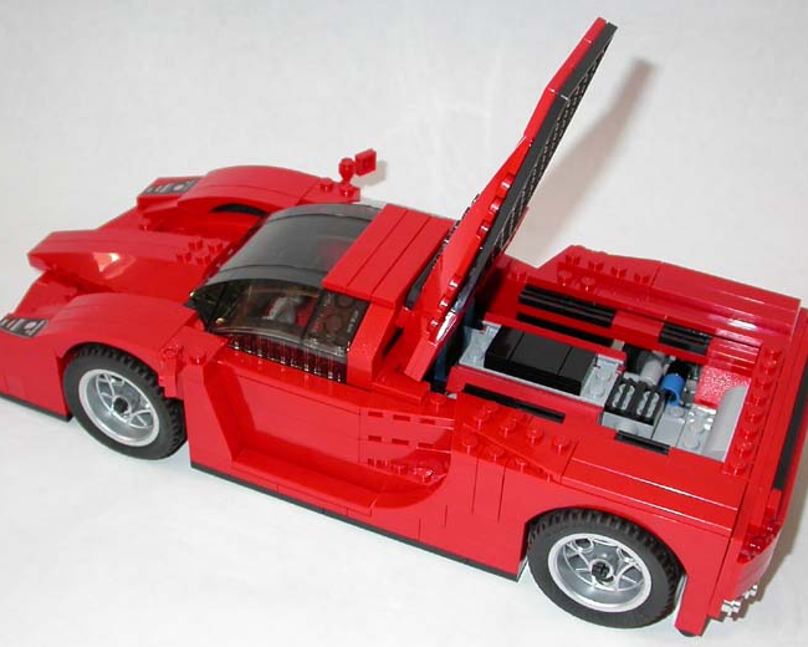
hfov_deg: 44.8
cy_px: 324
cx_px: 404
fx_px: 980
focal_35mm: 41
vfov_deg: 36.5
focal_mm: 8.2
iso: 100
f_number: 2.6
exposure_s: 1/30
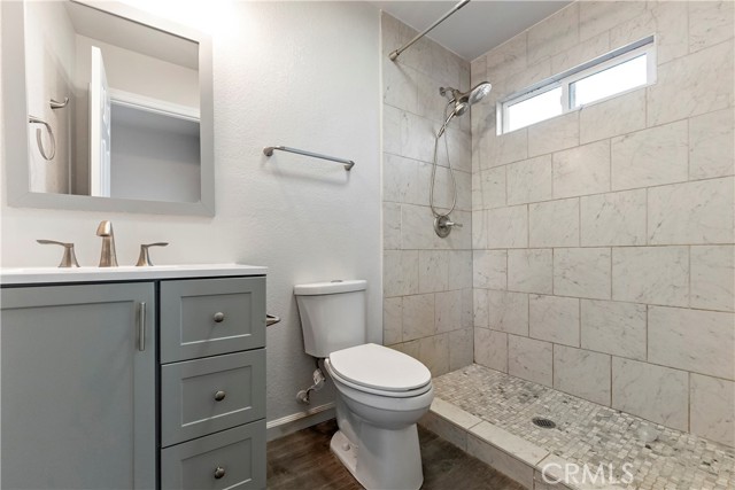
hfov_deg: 101.9
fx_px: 298
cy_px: 245
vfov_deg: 78.9
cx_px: 368
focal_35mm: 15
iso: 1250
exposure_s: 1/160
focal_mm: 14.6
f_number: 4
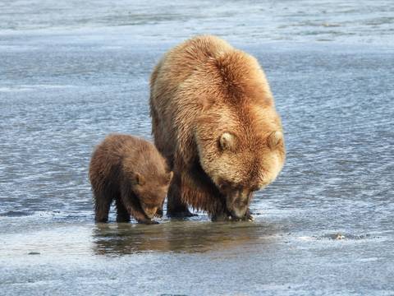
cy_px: 148
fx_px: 4553
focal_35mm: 400
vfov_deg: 3.7
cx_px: 197
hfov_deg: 5.0
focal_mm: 71.4
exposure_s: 1/250
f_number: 5
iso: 160
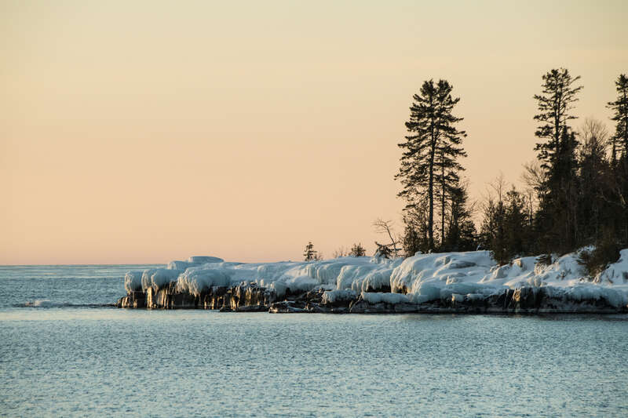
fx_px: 6976
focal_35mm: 400
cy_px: 209
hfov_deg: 5.2
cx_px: 314
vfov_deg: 3.4
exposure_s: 1/500
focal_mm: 400
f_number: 13
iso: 640
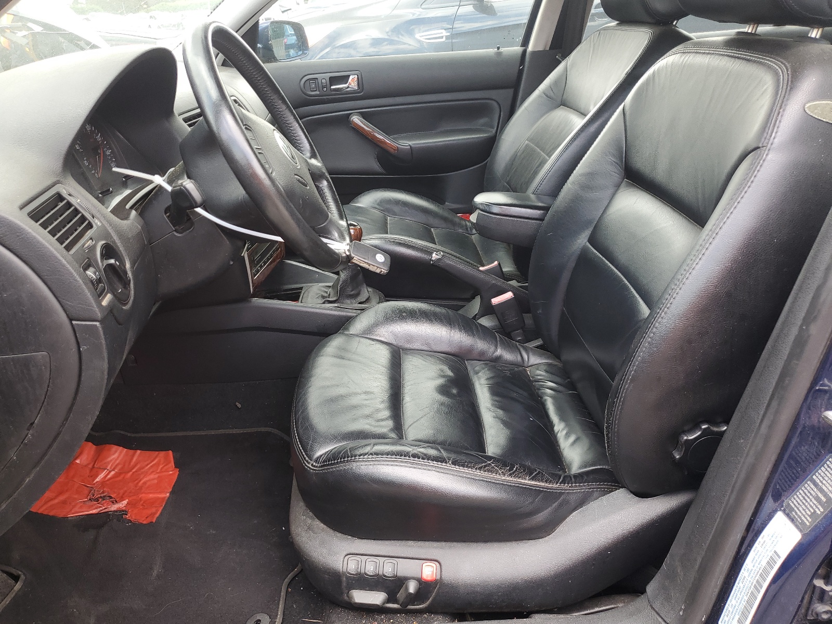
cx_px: 416
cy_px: 312
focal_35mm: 26
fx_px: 625
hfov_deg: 67.3
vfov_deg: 53.1
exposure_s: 1/141
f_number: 1.5
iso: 50
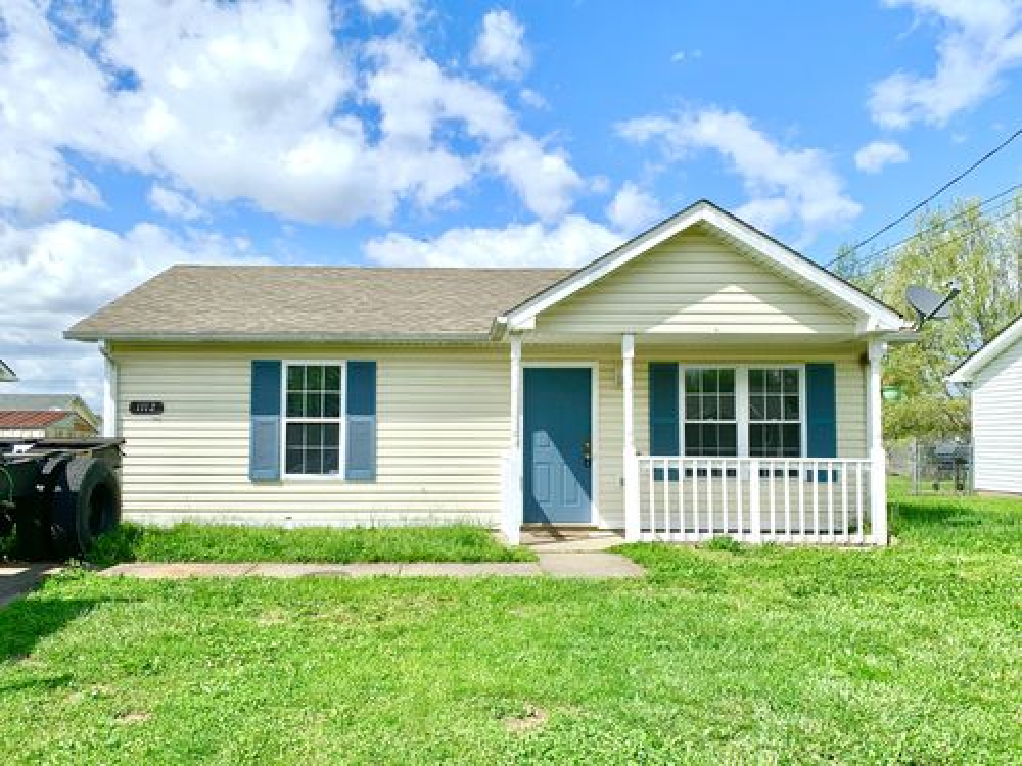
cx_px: 511
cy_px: 383
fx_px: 768
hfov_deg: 67.3
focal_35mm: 26
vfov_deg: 53.1
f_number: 1.8
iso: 25
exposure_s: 1/3650
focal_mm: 4.25
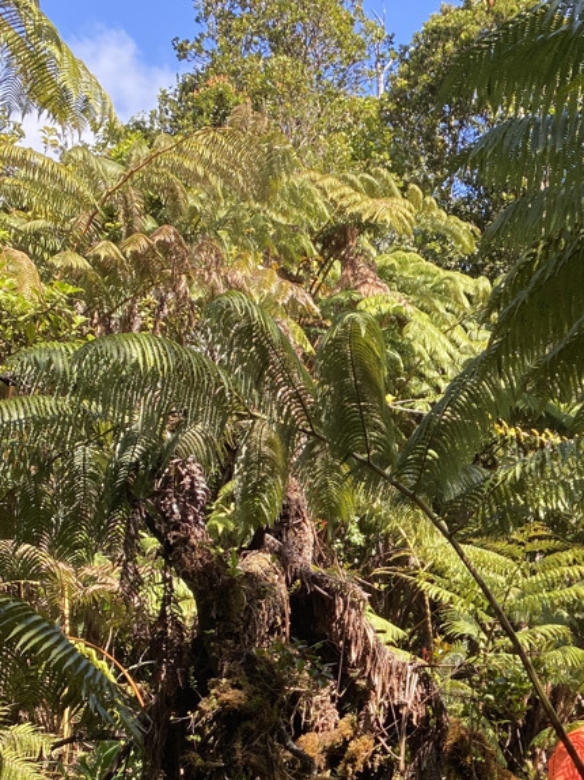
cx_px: 615
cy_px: 607
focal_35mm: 58
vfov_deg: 32.5
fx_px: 1306
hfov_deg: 23.9
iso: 32
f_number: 1.8
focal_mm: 4.25
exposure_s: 1/669
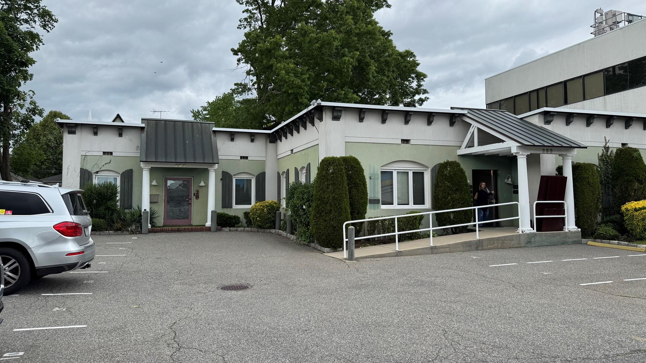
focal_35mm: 27
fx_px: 463
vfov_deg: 42.9
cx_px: 319
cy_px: 173
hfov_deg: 69.9
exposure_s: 1/1395
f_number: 1.78
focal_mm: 6.76
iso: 80
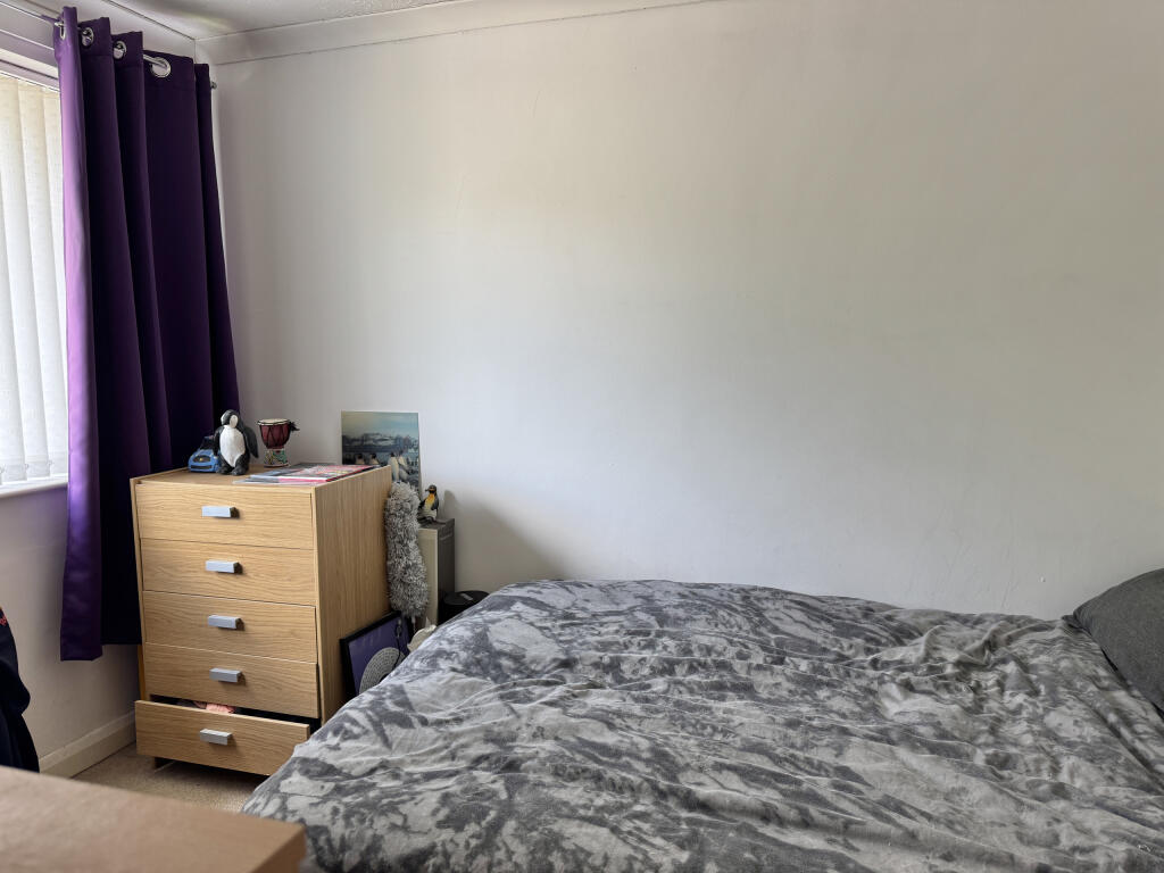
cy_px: 436
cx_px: 582
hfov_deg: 71.6
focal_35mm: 24
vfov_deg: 56.8
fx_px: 807
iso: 125
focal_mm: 6.76
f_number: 1.78
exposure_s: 1/121
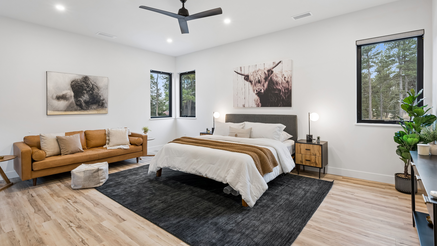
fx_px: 209
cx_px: 217
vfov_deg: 60.9
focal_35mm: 18
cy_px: 109
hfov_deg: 92.7
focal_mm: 17
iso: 400
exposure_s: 1/8
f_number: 9
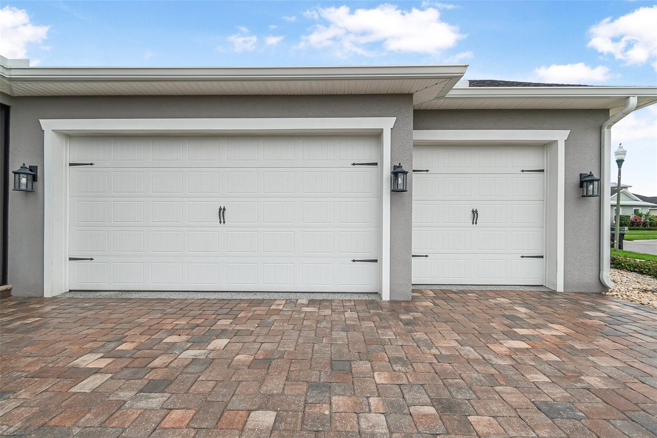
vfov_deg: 77.3
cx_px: 328
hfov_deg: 100.4
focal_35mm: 15
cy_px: 219
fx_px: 274
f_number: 7.1
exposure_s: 1/400
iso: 100
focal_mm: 10
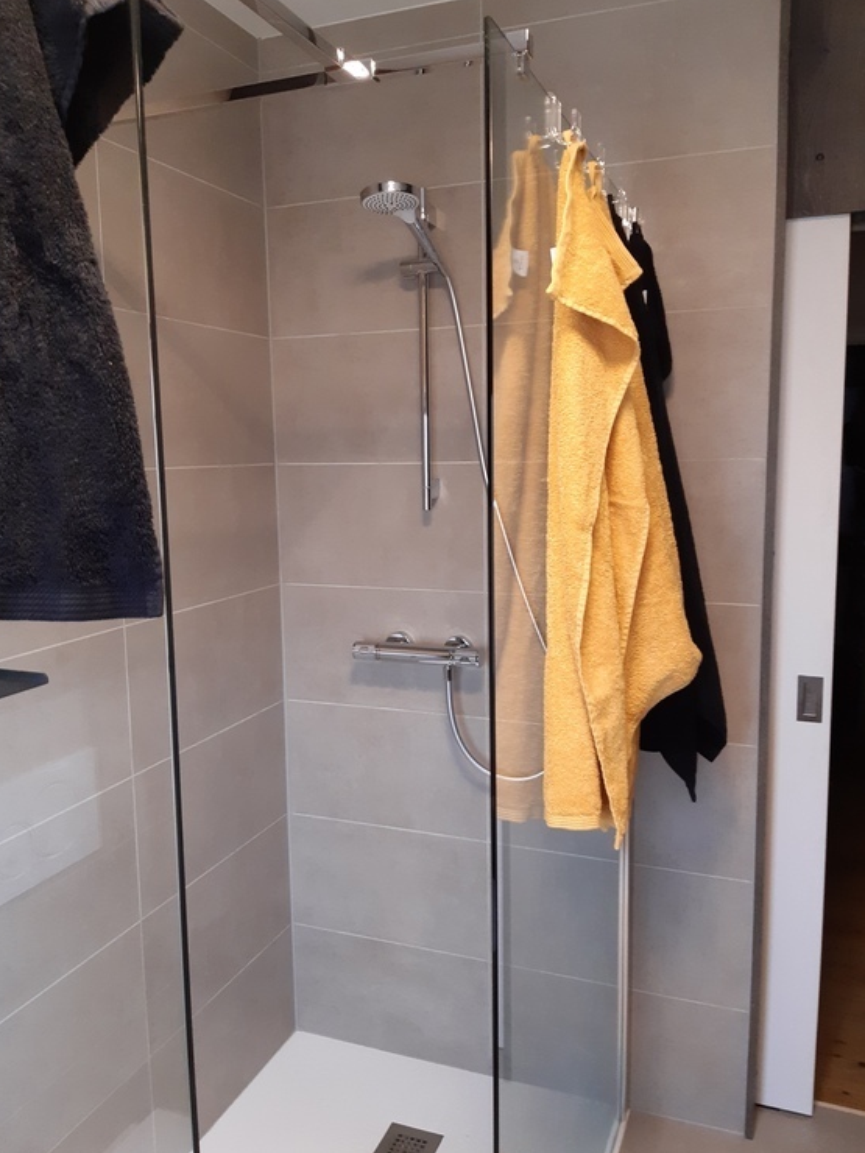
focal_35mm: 27
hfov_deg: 51.4
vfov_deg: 65.3
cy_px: 562
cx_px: 429
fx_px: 900
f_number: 1.7
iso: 250
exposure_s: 1/60
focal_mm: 3.92
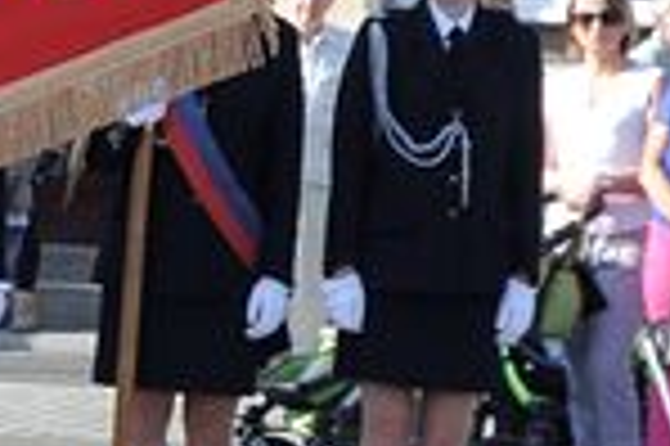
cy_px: 268
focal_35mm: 360
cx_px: -755
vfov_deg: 3.8
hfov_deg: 5.6
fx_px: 6693
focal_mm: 42
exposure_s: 1/320
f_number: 9
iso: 400
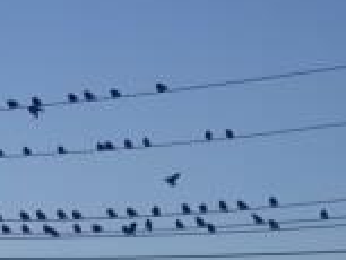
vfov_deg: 8.7
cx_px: 27
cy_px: 219
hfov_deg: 11.5
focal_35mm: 170
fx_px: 1701
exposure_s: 1/125
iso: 100
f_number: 5
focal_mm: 10.35
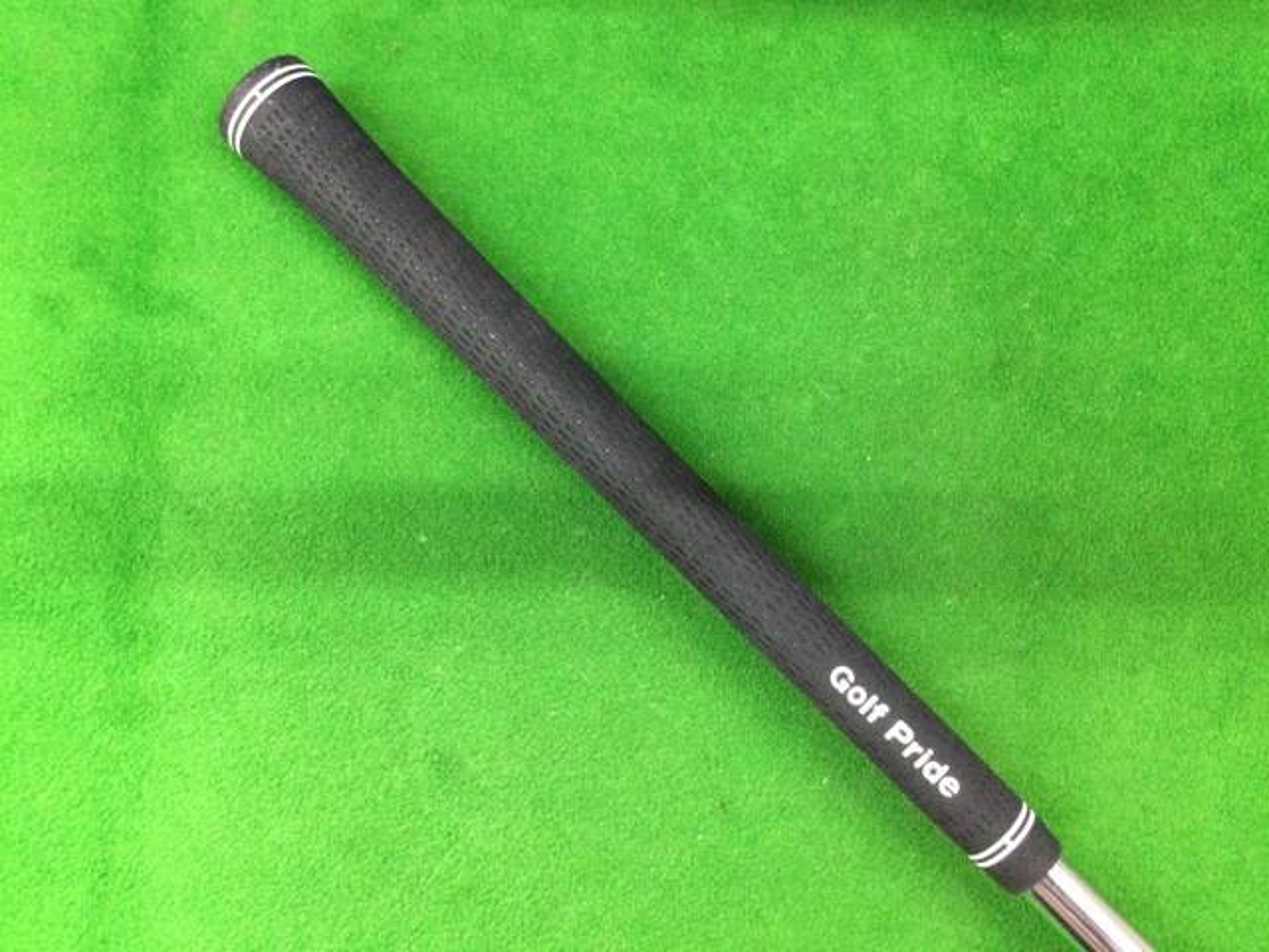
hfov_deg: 58.4
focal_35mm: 31
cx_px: 634
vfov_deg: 45.4
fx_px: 1136
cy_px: 476
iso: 200
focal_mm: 3.3
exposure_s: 1/30
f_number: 2.4
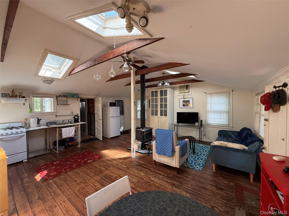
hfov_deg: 102.1
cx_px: 144
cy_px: 108
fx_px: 117
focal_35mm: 14
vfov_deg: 85.7
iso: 320
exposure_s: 1/99
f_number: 2.2
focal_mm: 2.22
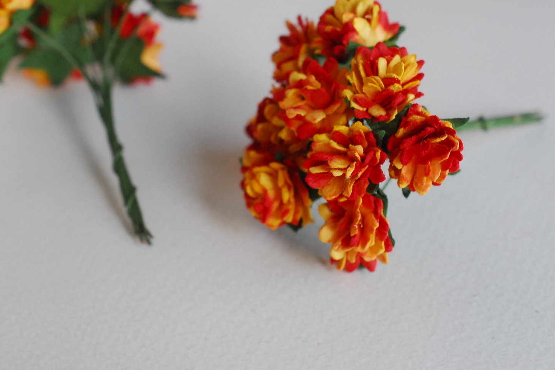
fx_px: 1233
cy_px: 127
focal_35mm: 80
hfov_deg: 25.4
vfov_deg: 17.0
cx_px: 252
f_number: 5.6
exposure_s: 1/80
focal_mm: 40
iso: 640
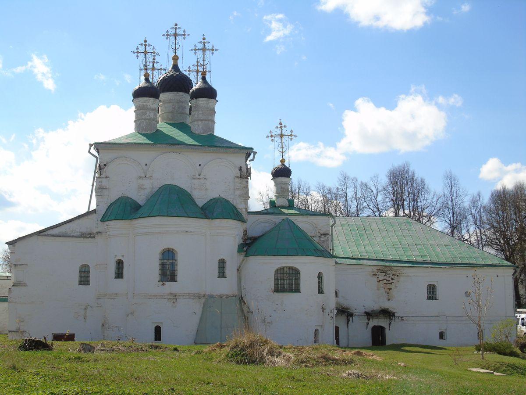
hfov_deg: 35.5
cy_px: 198
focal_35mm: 54
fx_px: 821
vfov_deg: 27.0
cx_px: 263
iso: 80
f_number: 4.3
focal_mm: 9.6
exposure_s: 1/640
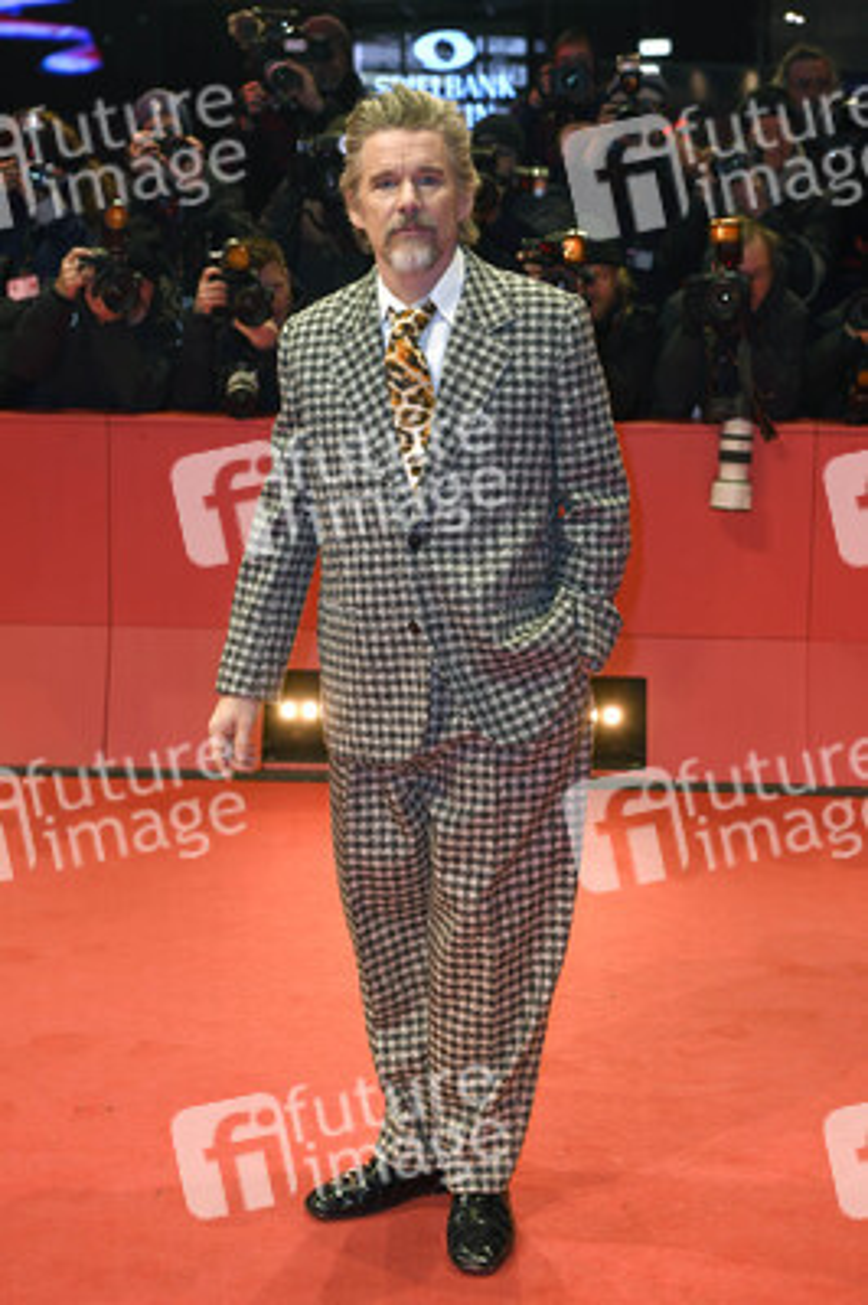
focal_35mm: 52
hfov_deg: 25.9
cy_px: 652
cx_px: 434
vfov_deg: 38.2
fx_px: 1884
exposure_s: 1/250
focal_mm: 52
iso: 800
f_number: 4.5
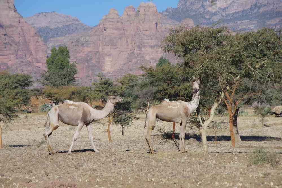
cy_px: 94
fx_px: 1527
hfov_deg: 10.5
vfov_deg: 7.0
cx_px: 141
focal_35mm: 195
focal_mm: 130
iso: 200
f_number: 9
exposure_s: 1/200
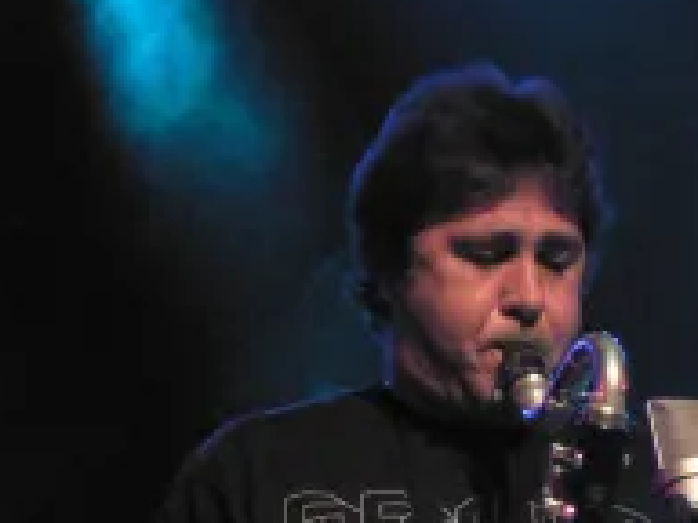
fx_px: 8166
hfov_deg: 4.9
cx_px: 491
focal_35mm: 405
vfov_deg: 3.7
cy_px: 490
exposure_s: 1/13
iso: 400
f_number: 3.3
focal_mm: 32.3
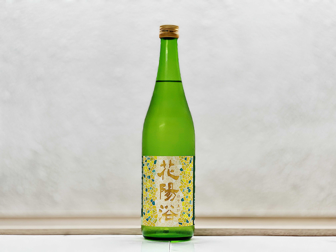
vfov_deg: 19.1
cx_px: 168
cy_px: 126
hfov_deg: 25.3
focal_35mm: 77
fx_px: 747
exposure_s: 1/100
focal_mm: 9
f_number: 2.8
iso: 125
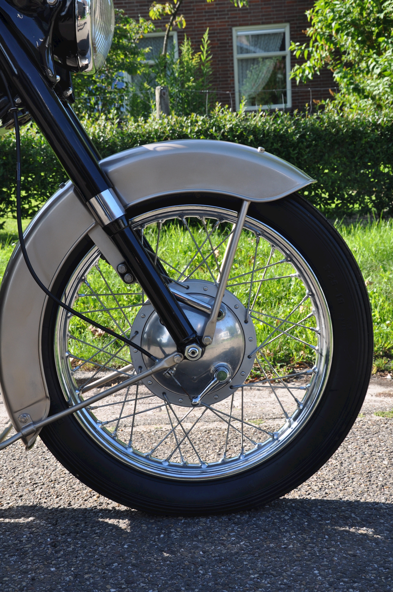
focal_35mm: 51
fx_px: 837
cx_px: 196
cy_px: 296
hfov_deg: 26.4
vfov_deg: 38.9
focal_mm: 34
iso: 200
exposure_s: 1/100
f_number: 10
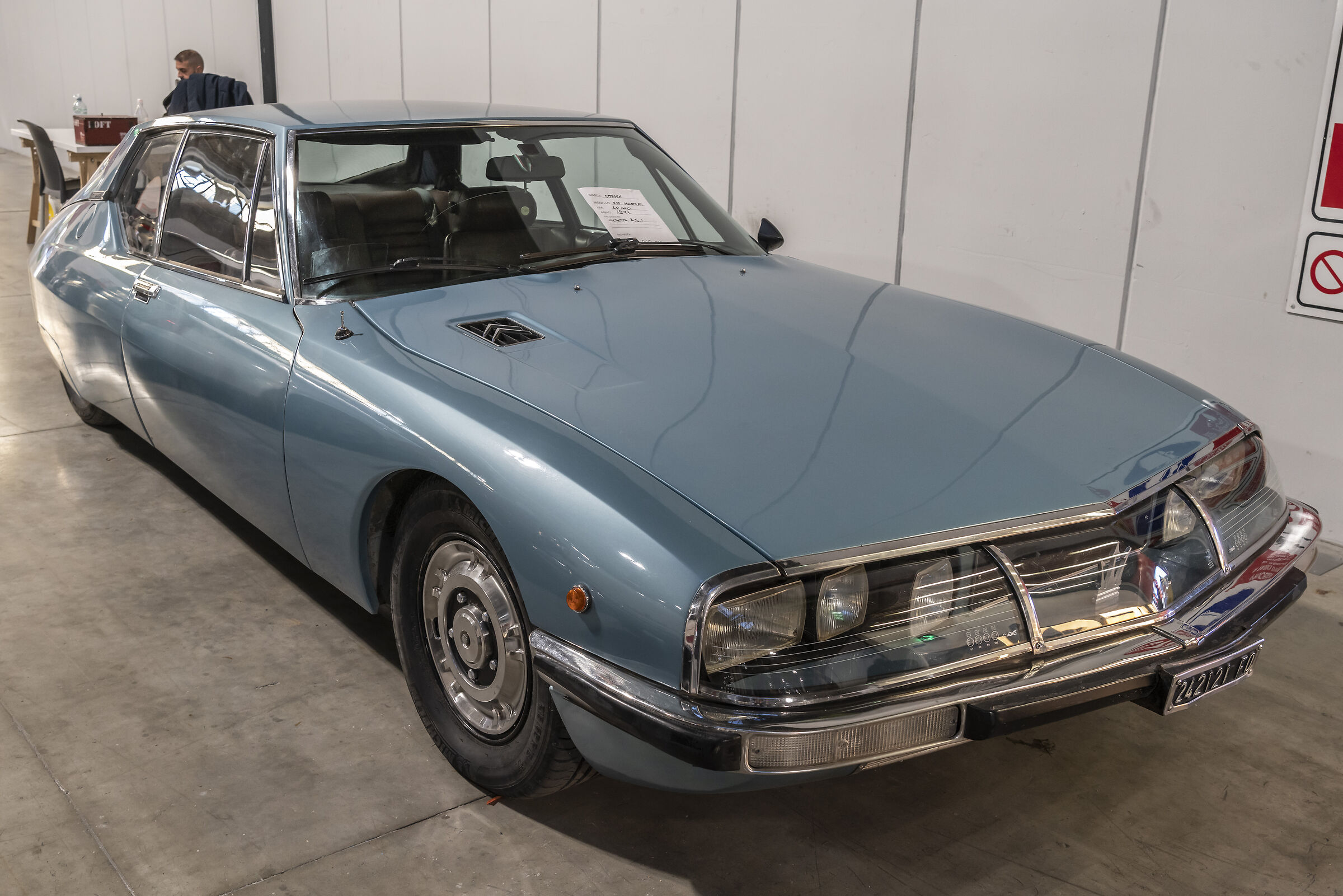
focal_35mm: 32
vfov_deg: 41.1
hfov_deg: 58.7
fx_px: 1194
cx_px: 672
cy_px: 448
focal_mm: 32
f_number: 6.3
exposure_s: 1/20
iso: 1600
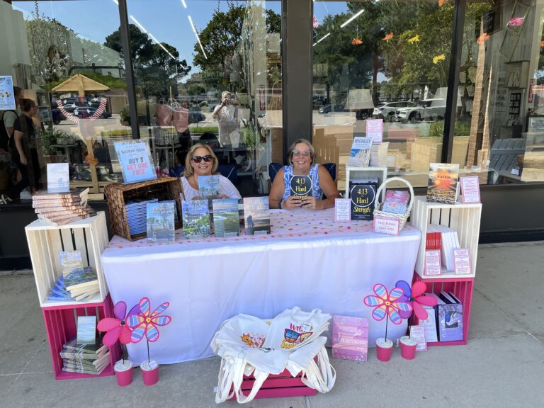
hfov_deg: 67.3
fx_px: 409
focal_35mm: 26
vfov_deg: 53.1
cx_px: 272
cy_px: 204
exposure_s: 1/827
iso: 50
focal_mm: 5.1
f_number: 1.6
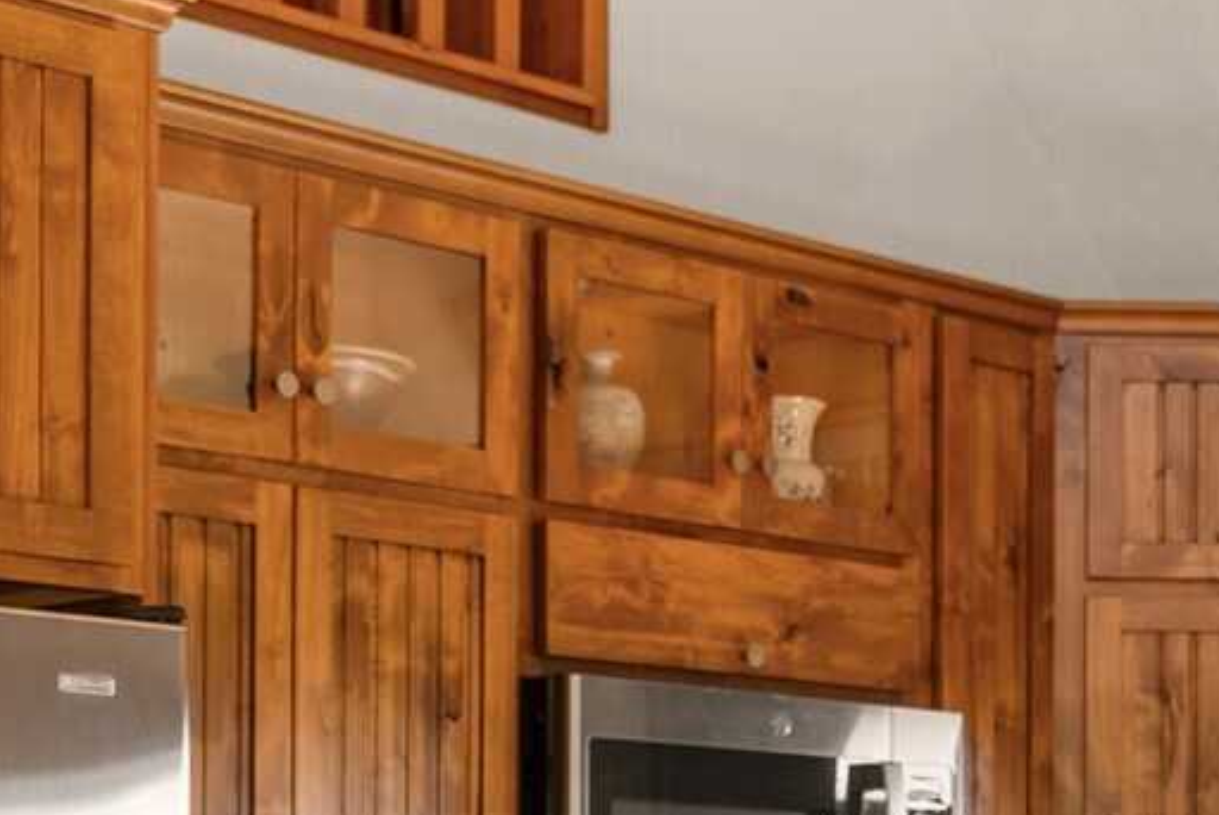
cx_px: 892
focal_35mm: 96
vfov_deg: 13.7
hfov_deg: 21.0
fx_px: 3264
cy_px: 1075
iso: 400
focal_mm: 29.1
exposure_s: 1/15
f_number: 3.5
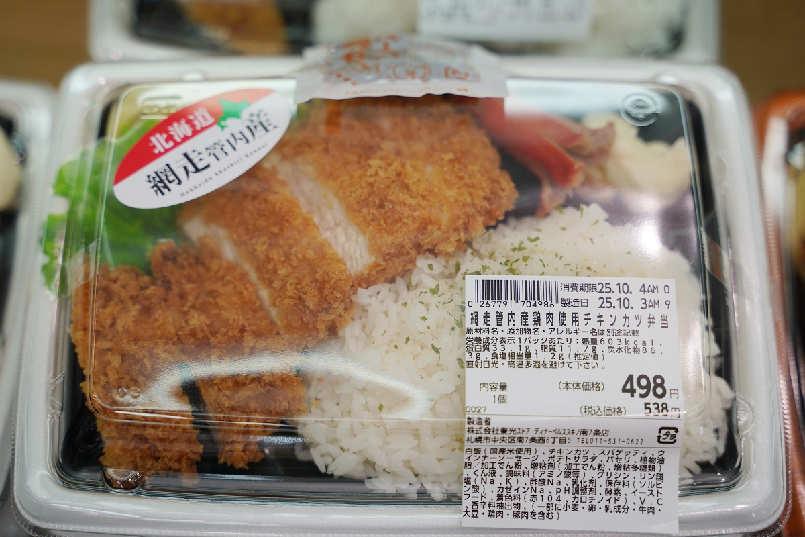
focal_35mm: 72
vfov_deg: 18.9
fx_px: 1610
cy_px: 268
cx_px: 402
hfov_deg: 28.1
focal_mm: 72
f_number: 4
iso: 100
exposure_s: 1/80
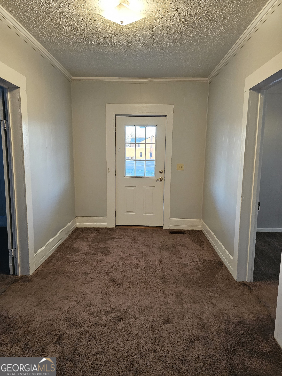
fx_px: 250
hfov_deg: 58.9
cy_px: 188
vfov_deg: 73.9
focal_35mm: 23
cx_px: 141
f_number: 1.7
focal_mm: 6.3
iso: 1000
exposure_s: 1/120
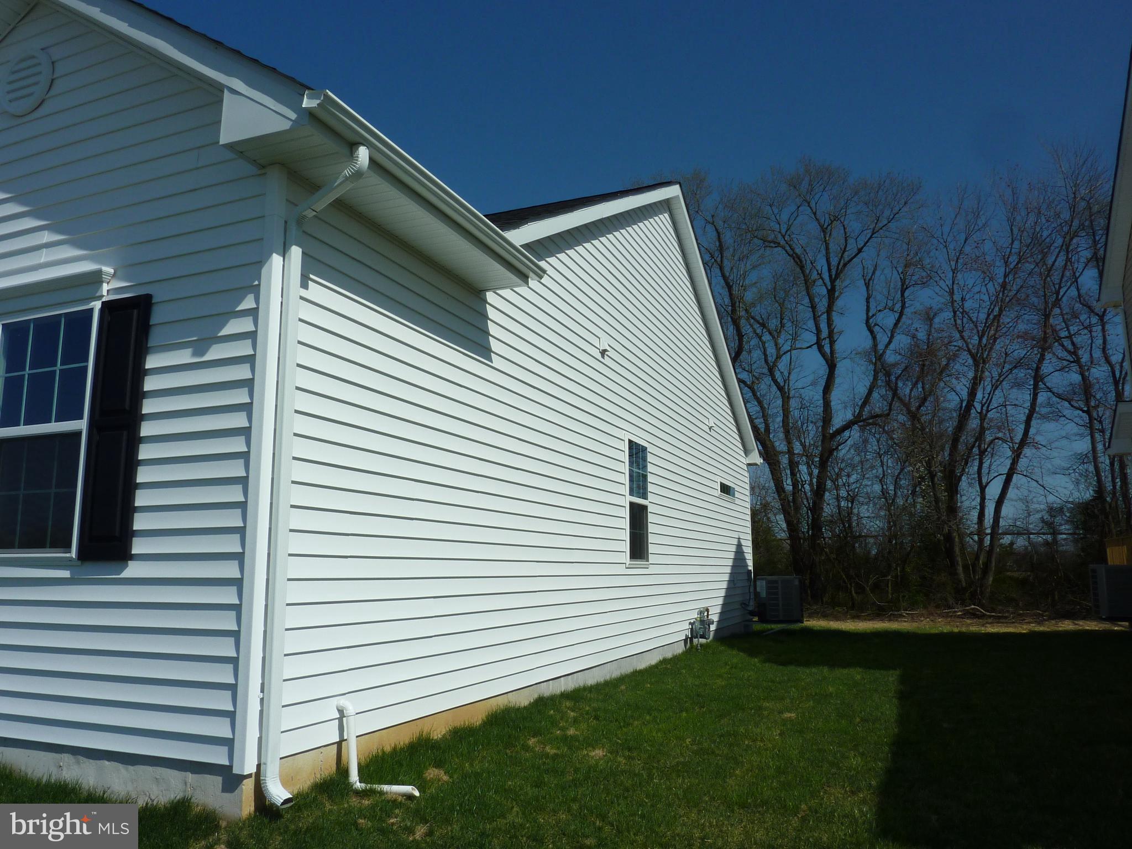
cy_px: 424
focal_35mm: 25
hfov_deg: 69.4
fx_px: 818
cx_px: 566
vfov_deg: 54.9
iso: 80
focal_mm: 4.1
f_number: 5.6
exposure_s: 1/800
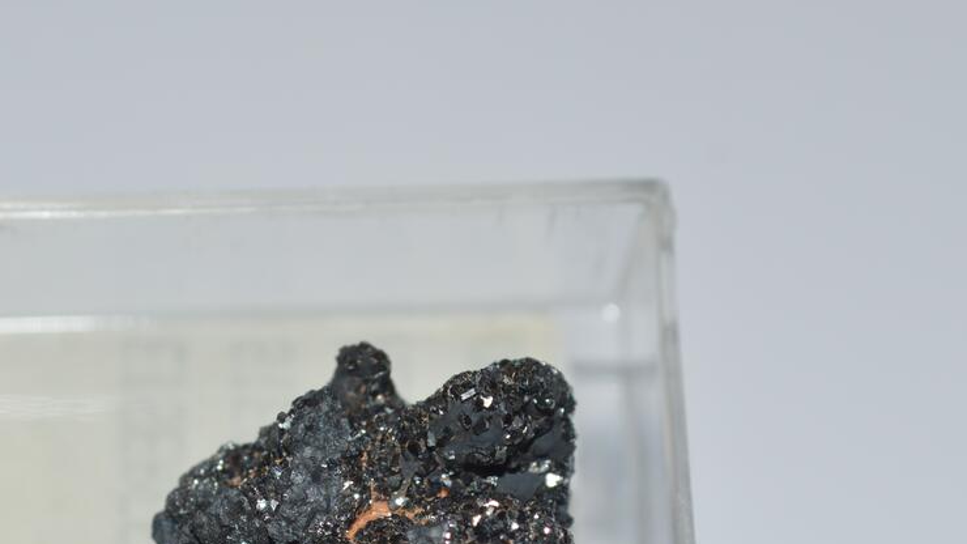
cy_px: 498
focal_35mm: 146
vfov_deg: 8.3
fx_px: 3740
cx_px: 493
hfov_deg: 14.7
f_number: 8
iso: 100
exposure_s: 1/60
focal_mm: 55
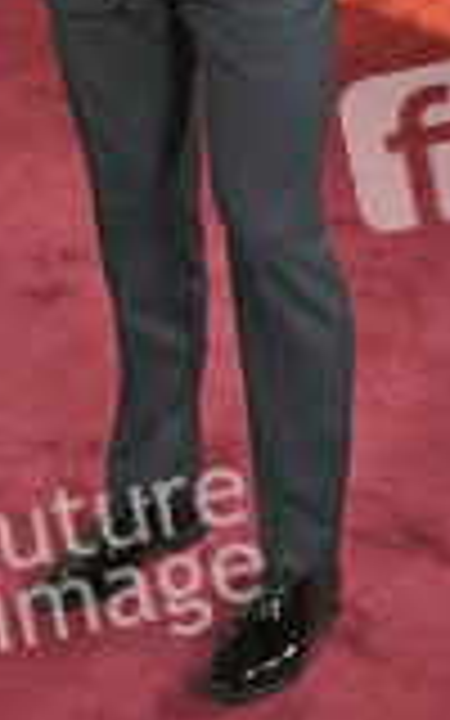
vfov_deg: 19.9
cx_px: 162
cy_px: -99
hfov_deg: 13.2
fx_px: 1943
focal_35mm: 99
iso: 2500
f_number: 5.6
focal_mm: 39
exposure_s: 1/320
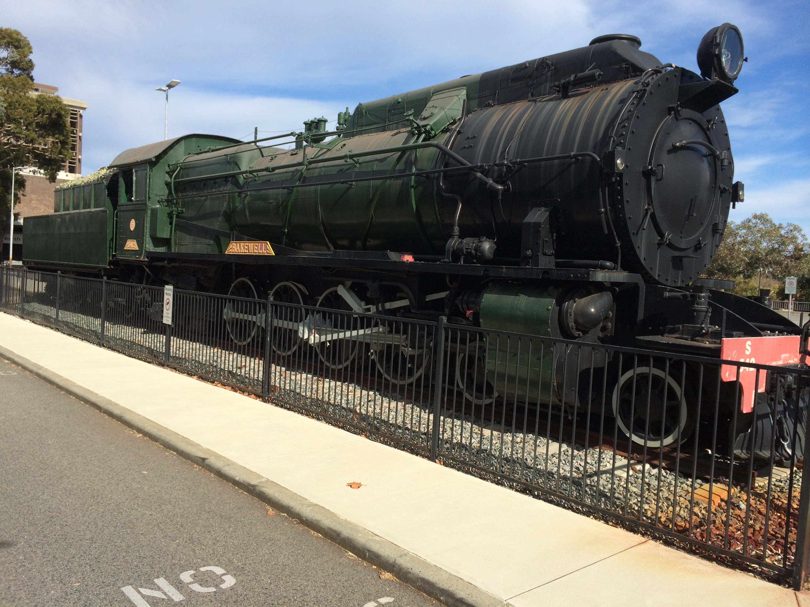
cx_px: 405
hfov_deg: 60.0
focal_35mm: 30
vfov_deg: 46.8
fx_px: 702
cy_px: 304
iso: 32
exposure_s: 1/2053
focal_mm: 4.12
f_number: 2.2
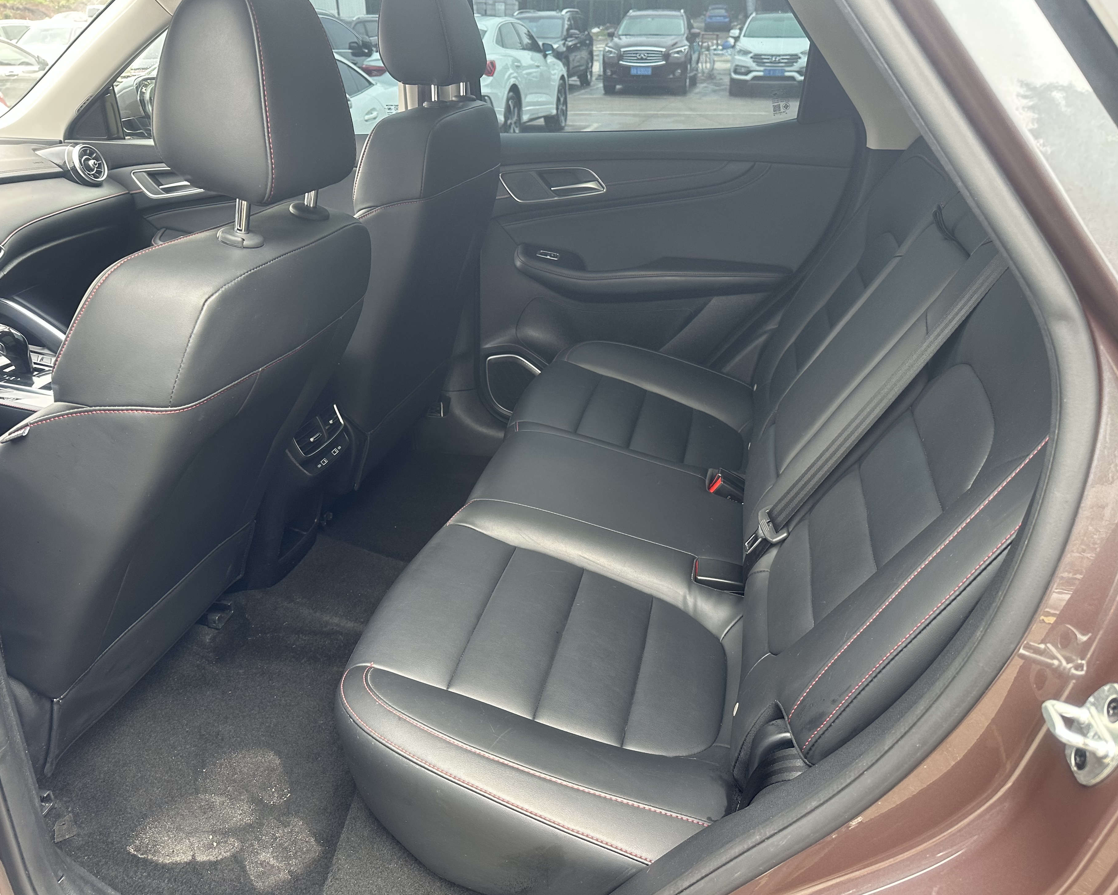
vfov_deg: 54.9
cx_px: 559
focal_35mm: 26
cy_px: 435
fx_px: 860
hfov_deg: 66.0
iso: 125
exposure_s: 1/121
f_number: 1.78
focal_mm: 6.86
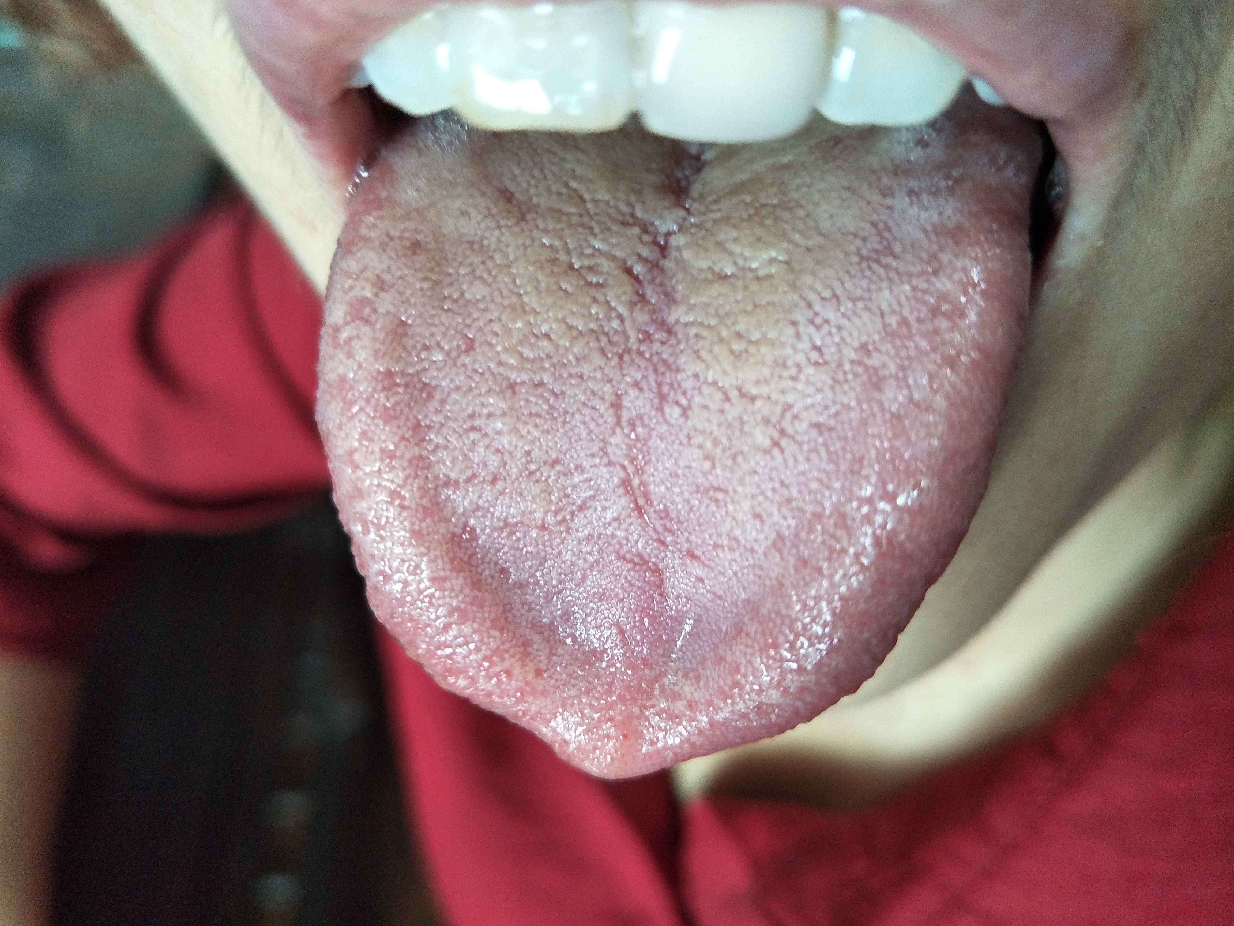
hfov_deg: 71.6
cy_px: 463
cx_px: 617
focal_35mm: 24
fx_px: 856
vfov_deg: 56.8
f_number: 1.7
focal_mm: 4.1
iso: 246
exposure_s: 1/33
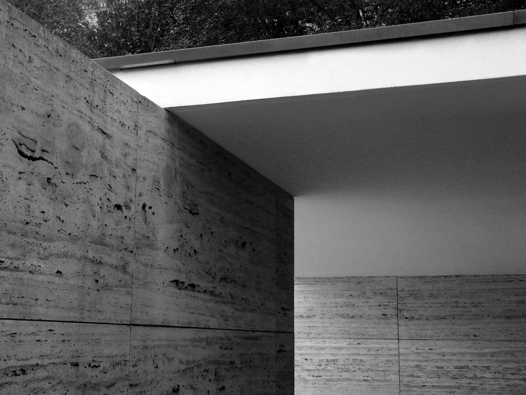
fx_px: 745
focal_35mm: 49
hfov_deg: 38.9
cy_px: 198
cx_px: 263
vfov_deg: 29.7
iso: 100
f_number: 3.2
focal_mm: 8.1
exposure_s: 1/250
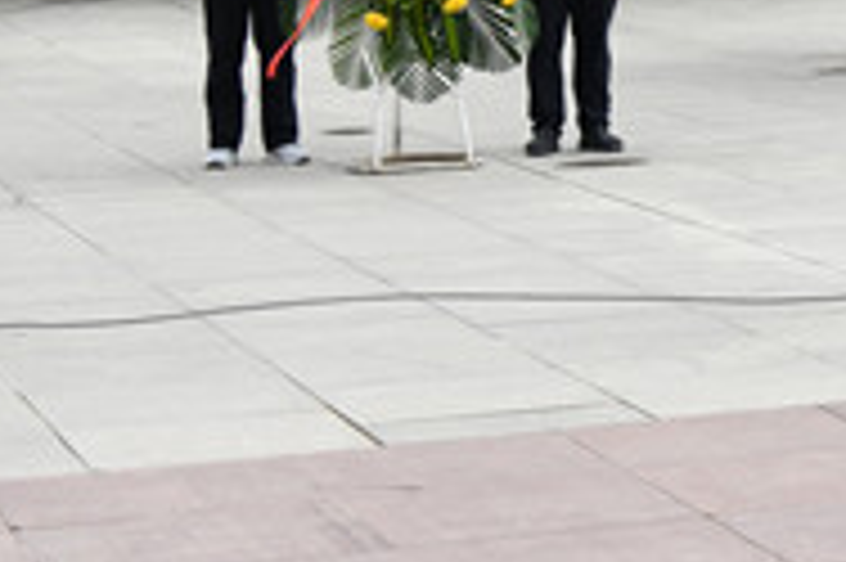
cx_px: 1498
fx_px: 3287
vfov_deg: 9.5
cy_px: -281
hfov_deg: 13.3
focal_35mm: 140
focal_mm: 35
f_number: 11
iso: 800
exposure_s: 1/640
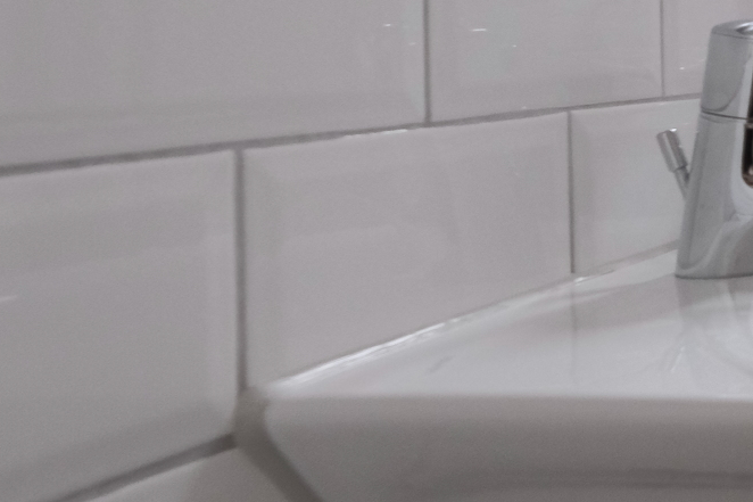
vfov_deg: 22.7
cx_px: 1321
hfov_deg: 22.4
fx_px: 1213
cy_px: 32
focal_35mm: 58
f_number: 5
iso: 2000
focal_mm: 10
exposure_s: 1/15
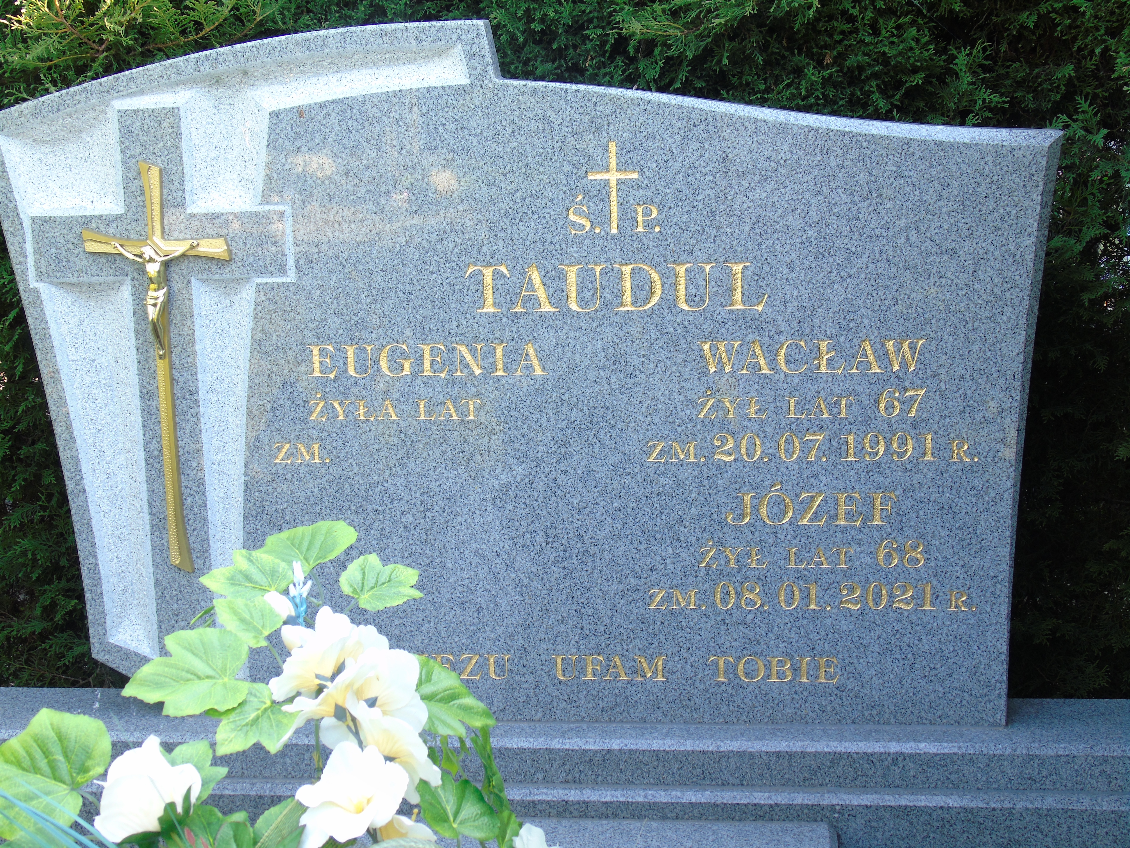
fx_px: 1763
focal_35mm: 54
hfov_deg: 35.5
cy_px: 424
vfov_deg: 27.0
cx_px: 565
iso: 80
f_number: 4.3
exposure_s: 1/30
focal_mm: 9.6
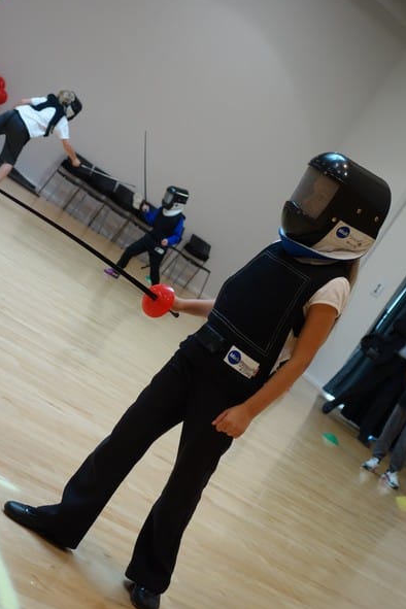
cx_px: 203
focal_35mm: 66
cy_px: 304
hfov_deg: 20.6
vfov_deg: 30.5
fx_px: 1116
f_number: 4
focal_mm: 24.11
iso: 400
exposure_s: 1/80
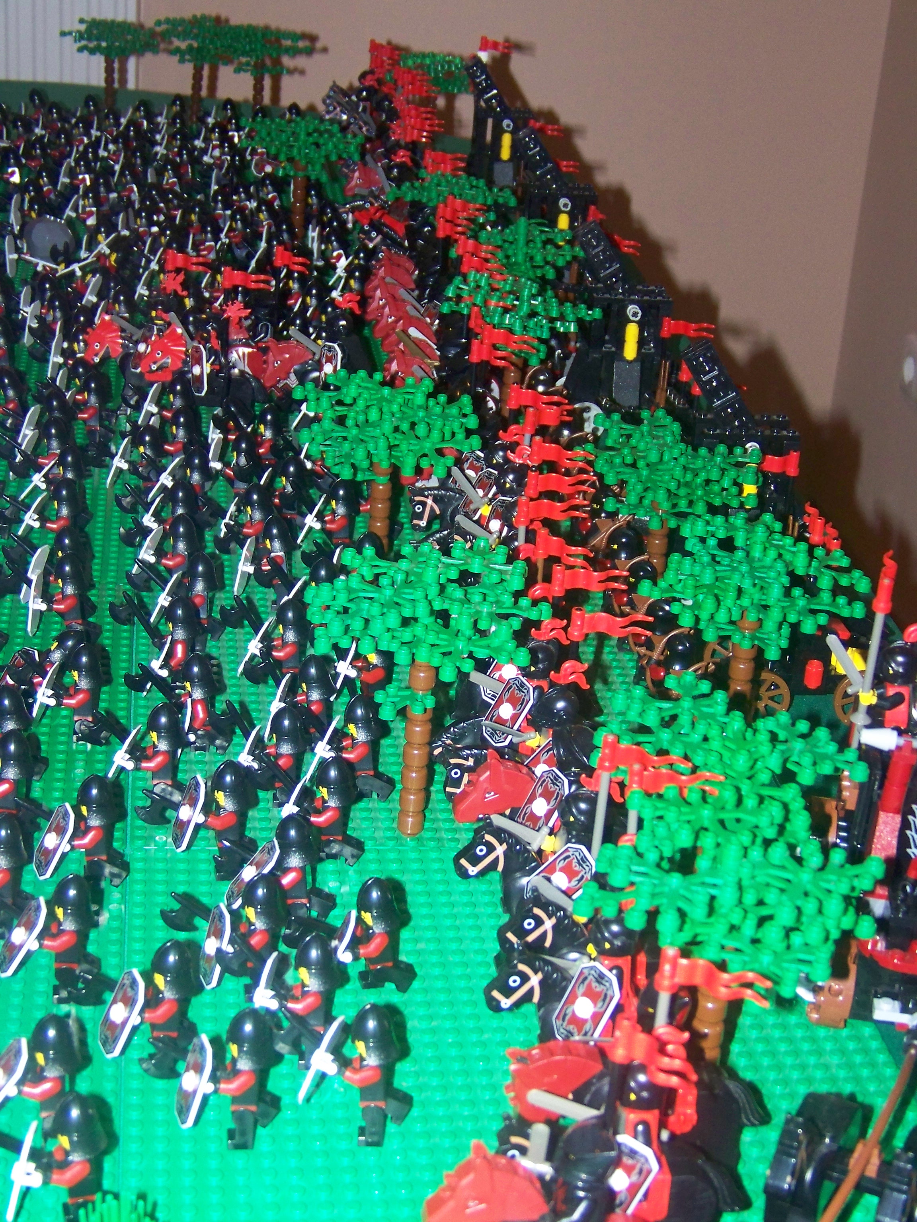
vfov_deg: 31.2
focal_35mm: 62
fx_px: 2190
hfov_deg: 23.7
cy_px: 611
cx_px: 458
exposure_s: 1/30
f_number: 3.2
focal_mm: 10.5
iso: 200
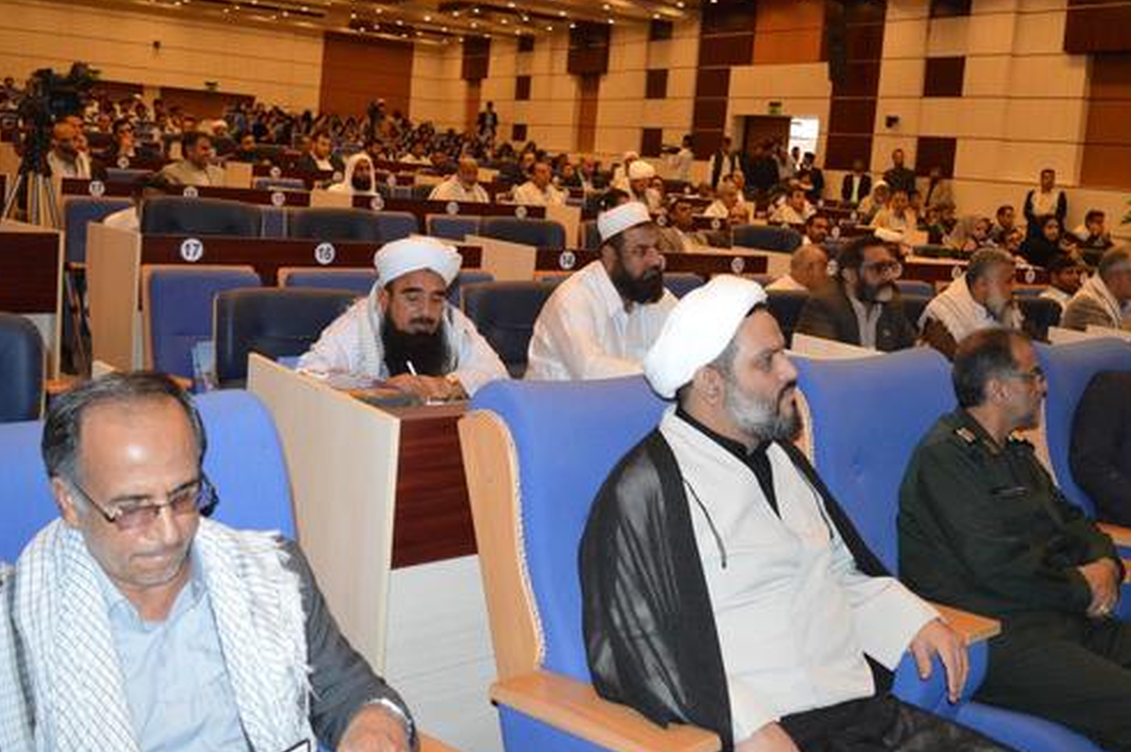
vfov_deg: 38.6
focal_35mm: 34
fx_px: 1067
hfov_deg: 55.7
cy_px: 294
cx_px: 621
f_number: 3.5
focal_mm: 18
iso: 3200
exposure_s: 1/60
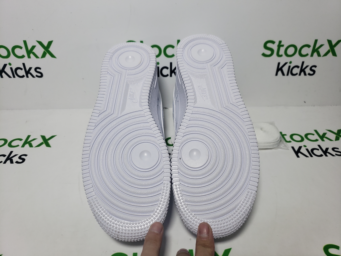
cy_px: 128
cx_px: 170
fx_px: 256
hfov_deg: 67.3
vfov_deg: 53.1
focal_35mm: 26
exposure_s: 1/726
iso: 50
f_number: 1.5
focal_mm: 4.3
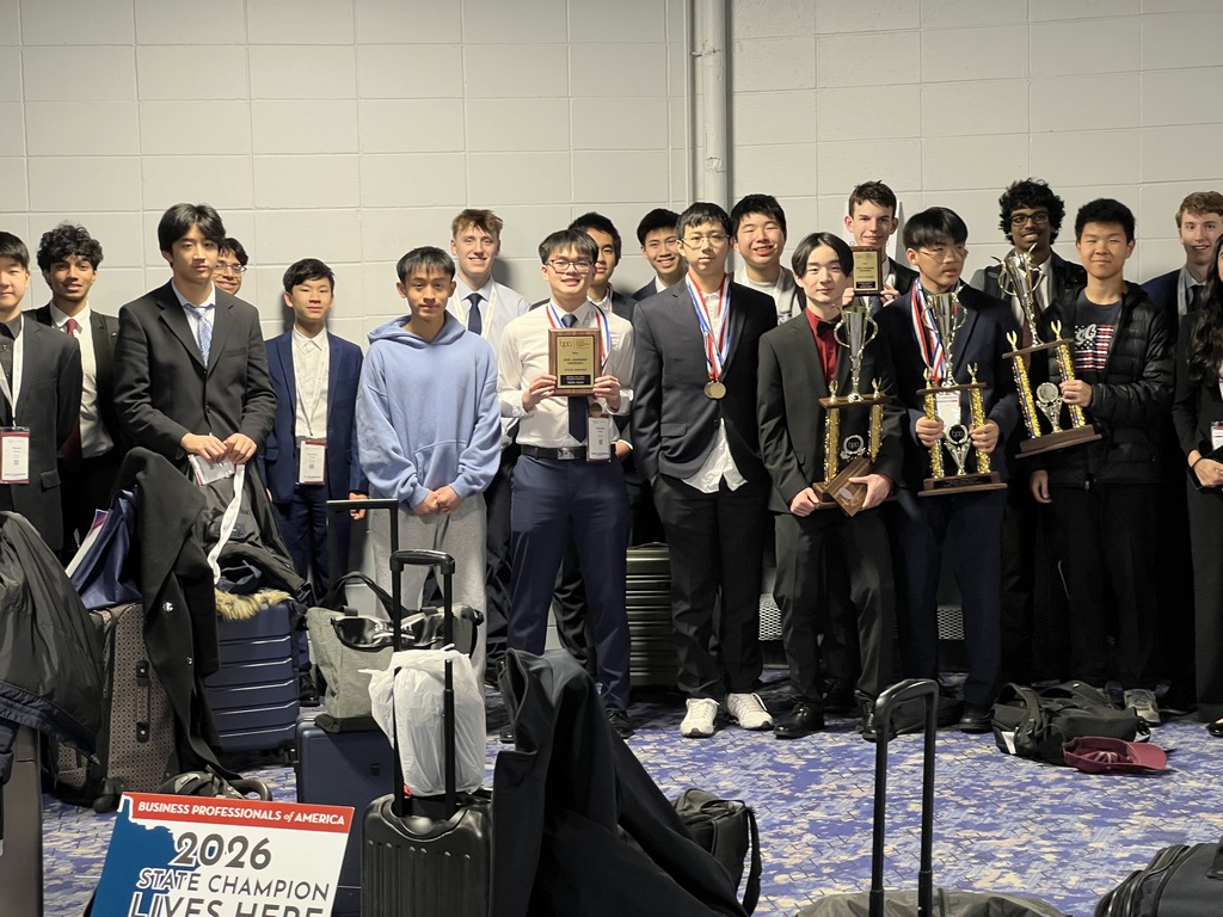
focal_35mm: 77
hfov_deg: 25.3
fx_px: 2720
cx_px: 612
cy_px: 458
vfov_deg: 19.1
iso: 250
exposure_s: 1/60
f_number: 2.8
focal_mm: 9
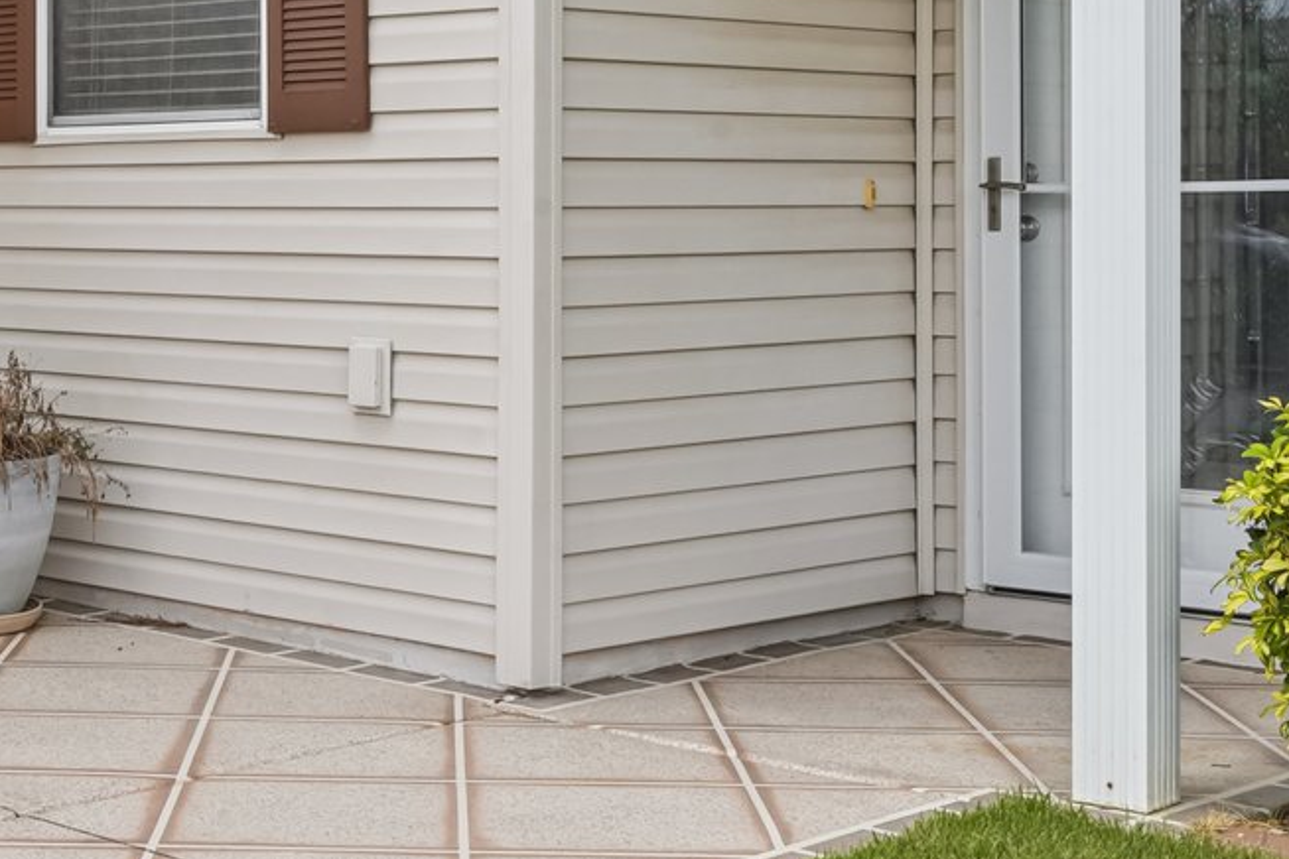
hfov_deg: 26.0
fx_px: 2578
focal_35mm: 72
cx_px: -128
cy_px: 247
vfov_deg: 18.8
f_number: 18
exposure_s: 1/30
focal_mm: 23
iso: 160
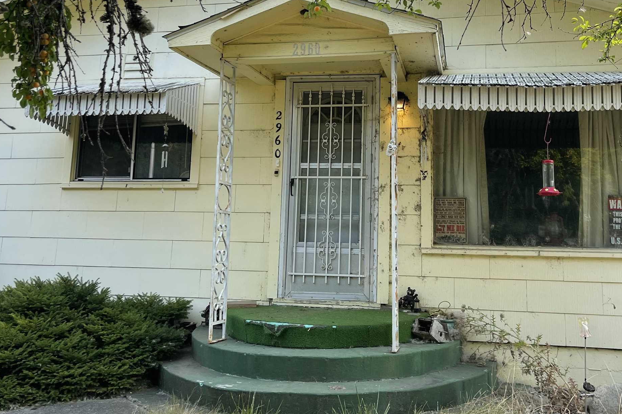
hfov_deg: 49.5
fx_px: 674
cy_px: 138
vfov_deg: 33.9
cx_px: 331
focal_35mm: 39
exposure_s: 1/1030
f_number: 1.6
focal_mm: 5.1
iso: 32
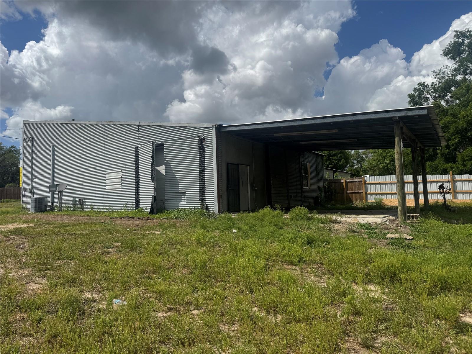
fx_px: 327
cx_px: 236
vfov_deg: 56.8
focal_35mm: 24
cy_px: 177
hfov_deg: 71.6
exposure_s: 1/9009
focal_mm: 6.76
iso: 80
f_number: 1.78
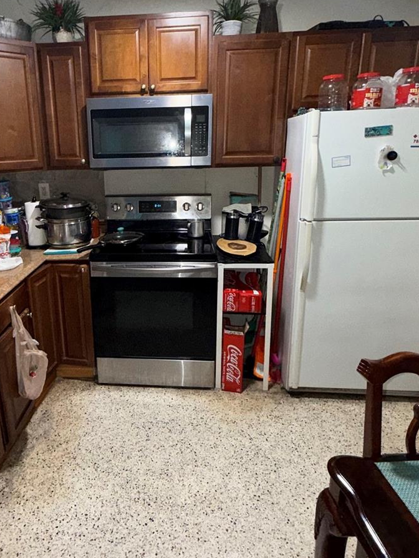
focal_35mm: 24
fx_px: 387
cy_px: 253
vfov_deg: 71.4
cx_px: 141
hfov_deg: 55.7
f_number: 2.2
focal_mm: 2.22
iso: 160
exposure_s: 1/60
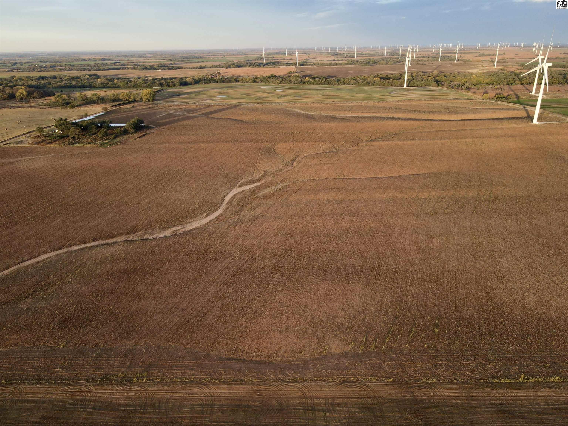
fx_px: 394
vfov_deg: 56.8
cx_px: 284
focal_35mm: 24
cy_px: 213
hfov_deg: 71.6
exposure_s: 1/100
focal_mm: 4.5
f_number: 2.8
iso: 100
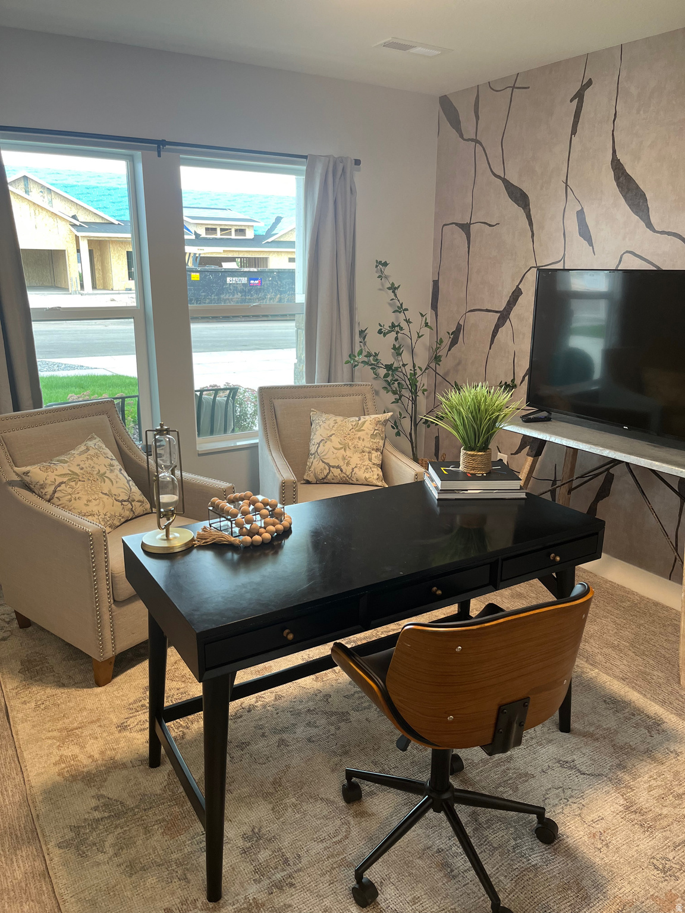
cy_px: 456
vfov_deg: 67.3
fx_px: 686
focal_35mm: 26
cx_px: 342
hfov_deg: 53.1
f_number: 1.6
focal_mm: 5.1
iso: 125
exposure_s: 1/120
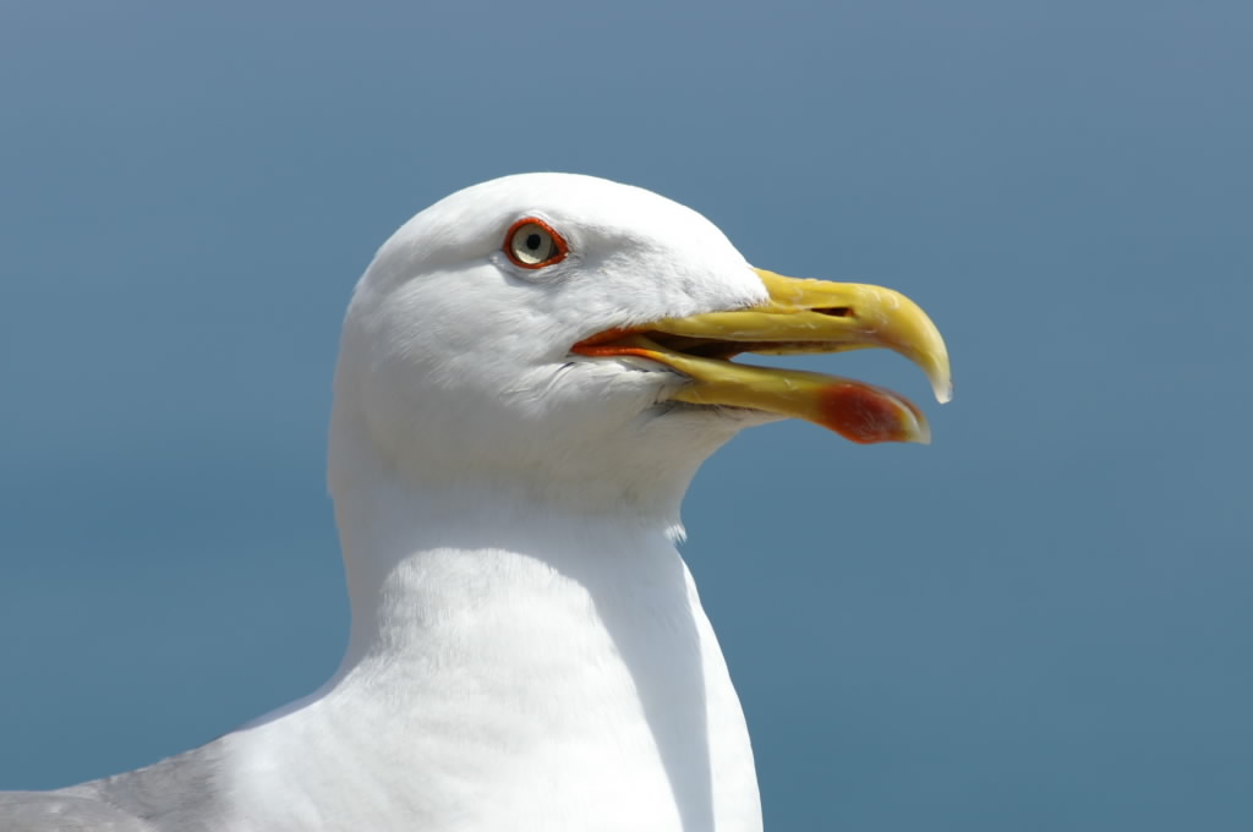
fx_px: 10950
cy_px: 416
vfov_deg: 4.4
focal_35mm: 315
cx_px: 626
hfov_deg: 6.5
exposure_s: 1/1000
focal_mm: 210
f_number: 8
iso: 200
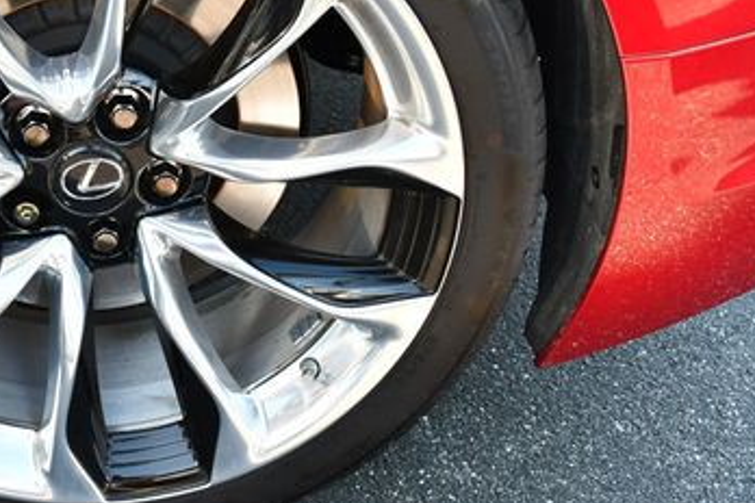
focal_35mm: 81
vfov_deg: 16.8
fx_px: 1699
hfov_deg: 24.4
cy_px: 167
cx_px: 87
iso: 400
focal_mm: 22
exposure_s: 1/250
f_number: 4.5
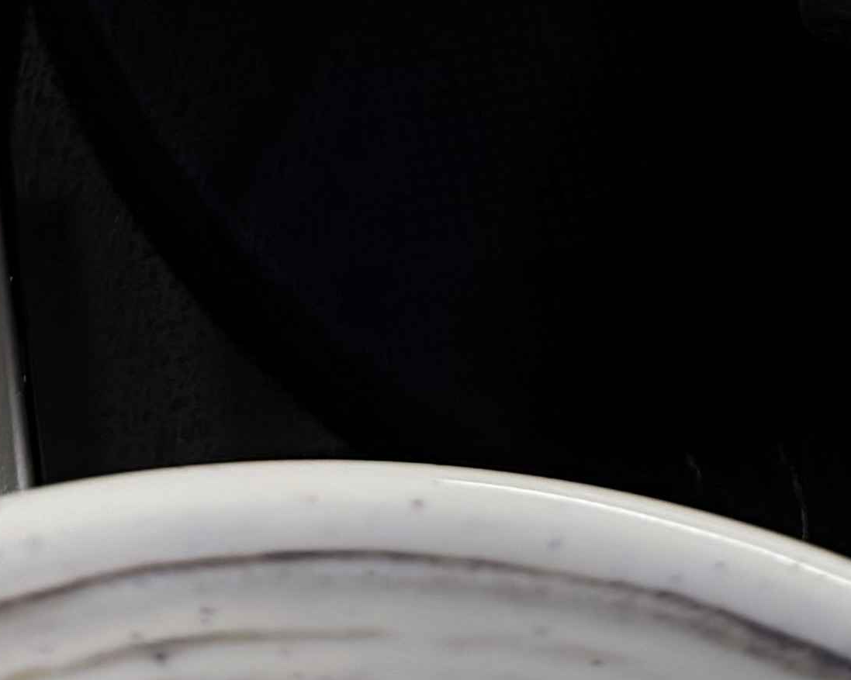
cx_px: 455
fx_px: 3072
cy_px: -827
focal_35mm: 122
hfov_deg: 15.8
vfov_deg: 11.1
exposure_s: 1/120
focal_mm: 6.76
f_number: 1.78
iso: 125
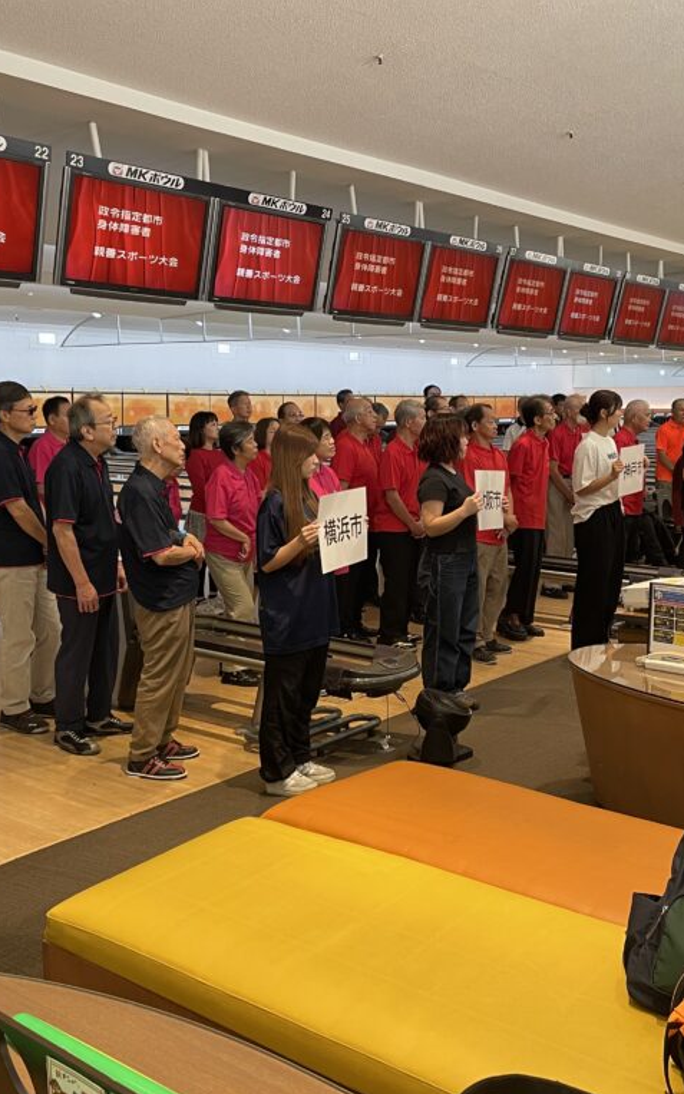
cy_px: 548
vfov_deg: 52.7
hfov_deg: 34.4
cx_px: 350
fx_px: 1103
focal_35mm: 37
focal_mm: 4.2
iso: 100
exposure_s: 1/60
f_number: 1.6
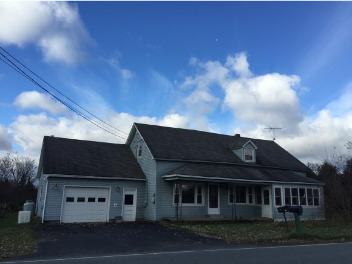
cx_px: 176
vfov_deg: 48.3
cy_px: 132
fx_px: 295
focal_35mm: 29
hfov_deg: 61.6
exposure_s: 1/1647
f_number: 2.2
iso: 32
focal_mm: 4.15
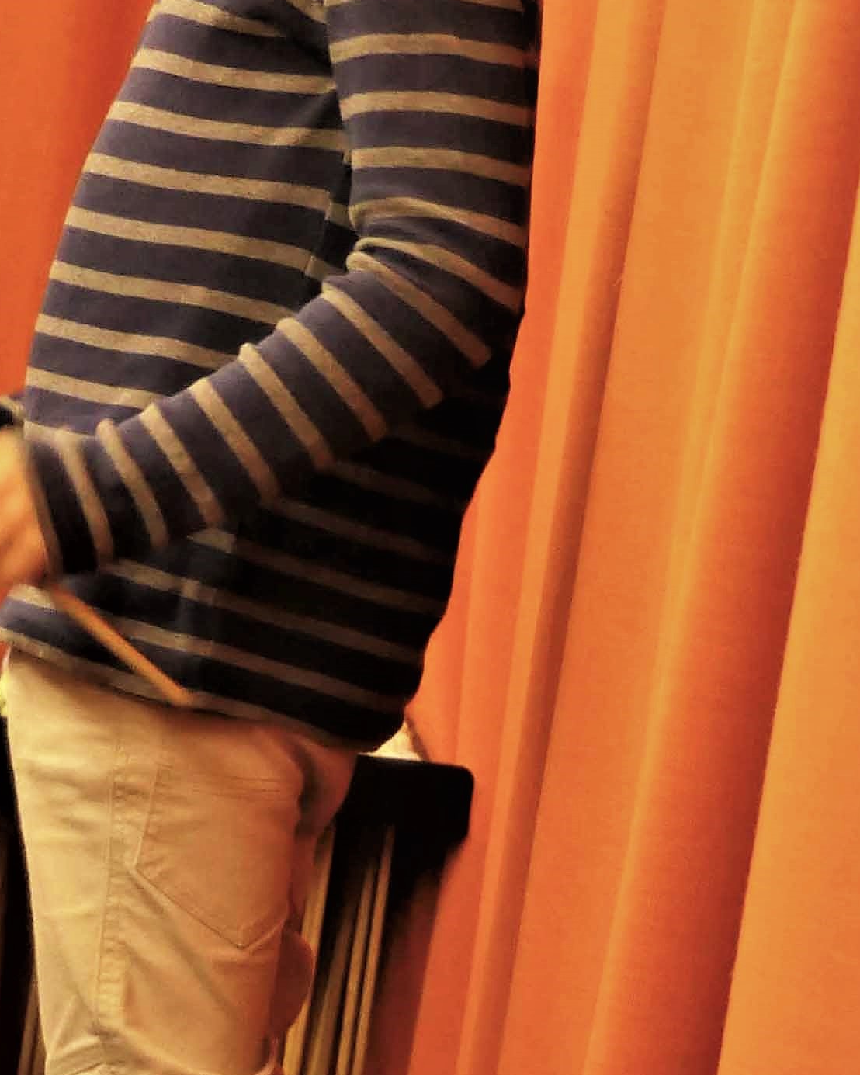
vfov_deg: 20.4
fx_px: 2991
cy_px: 610
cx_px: 64
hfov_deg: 16.1
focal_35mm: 94
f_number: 3.4
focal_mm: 14.4
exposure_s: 1/30
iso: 1600
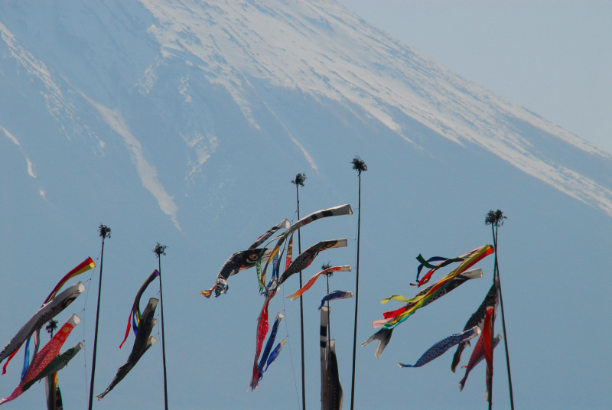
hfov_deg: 6.9
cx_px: 306
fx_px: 5107
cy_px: 205
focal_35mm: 300
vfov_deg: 4.6
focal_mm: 200
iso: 400
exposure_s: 1/2000
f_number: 11
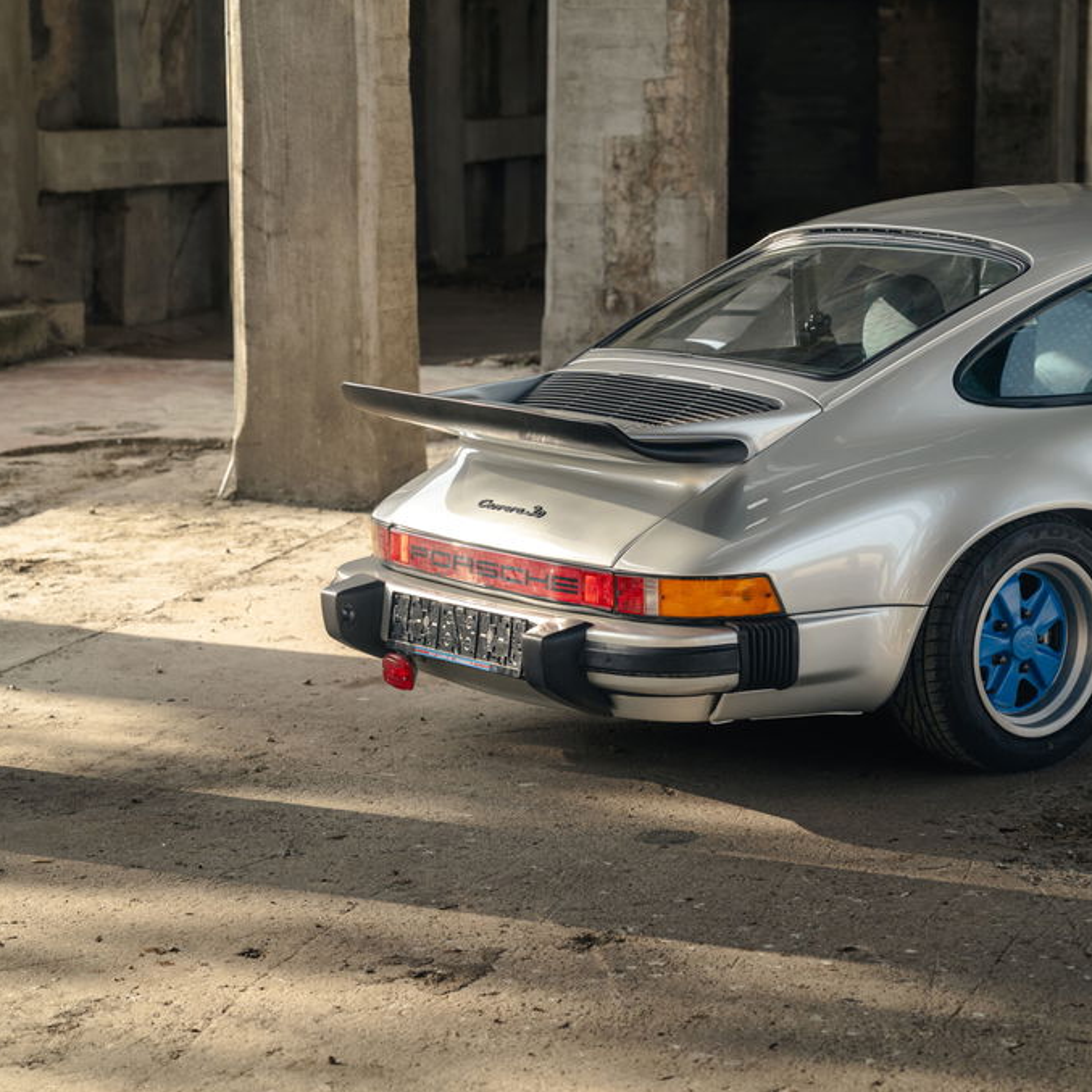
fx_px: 3212
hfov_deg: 19.3
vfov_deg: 19.3
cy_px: 547
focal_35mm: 90
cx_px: 640
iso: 200
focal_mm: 70
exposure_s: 1/320
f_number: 4
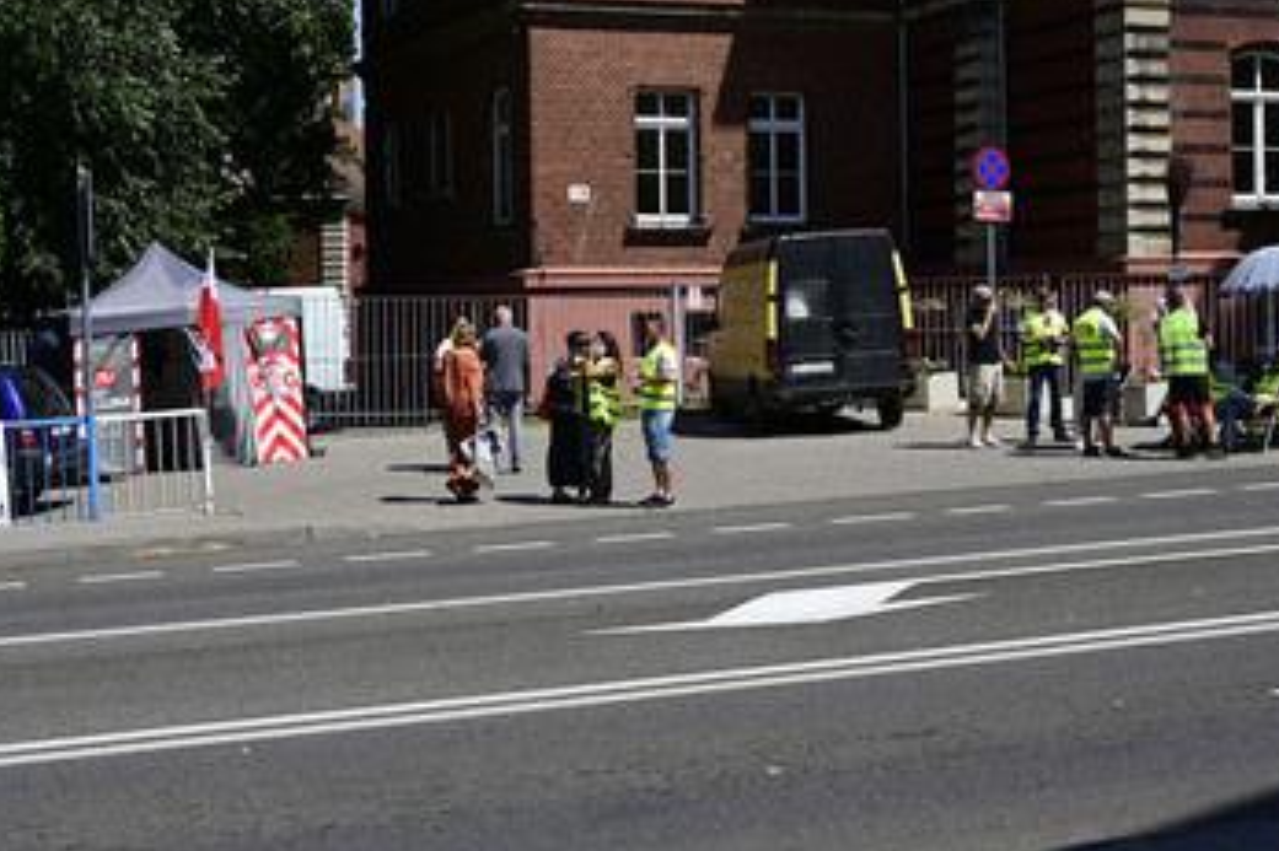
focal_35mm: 61
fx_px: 2166
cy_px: 350
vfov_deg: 22.2
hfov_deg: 32.9
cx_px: 573
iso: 100
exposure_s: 1/250
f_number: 9
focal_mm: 47
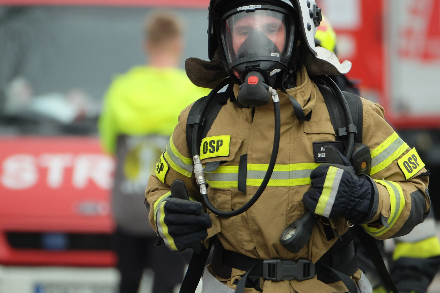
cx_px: 236
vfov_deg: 1.5
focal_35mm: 931
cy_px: 168
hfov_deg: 2.2
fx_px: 11378
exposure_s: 1/350
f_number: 5.6
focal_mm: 400
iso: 400
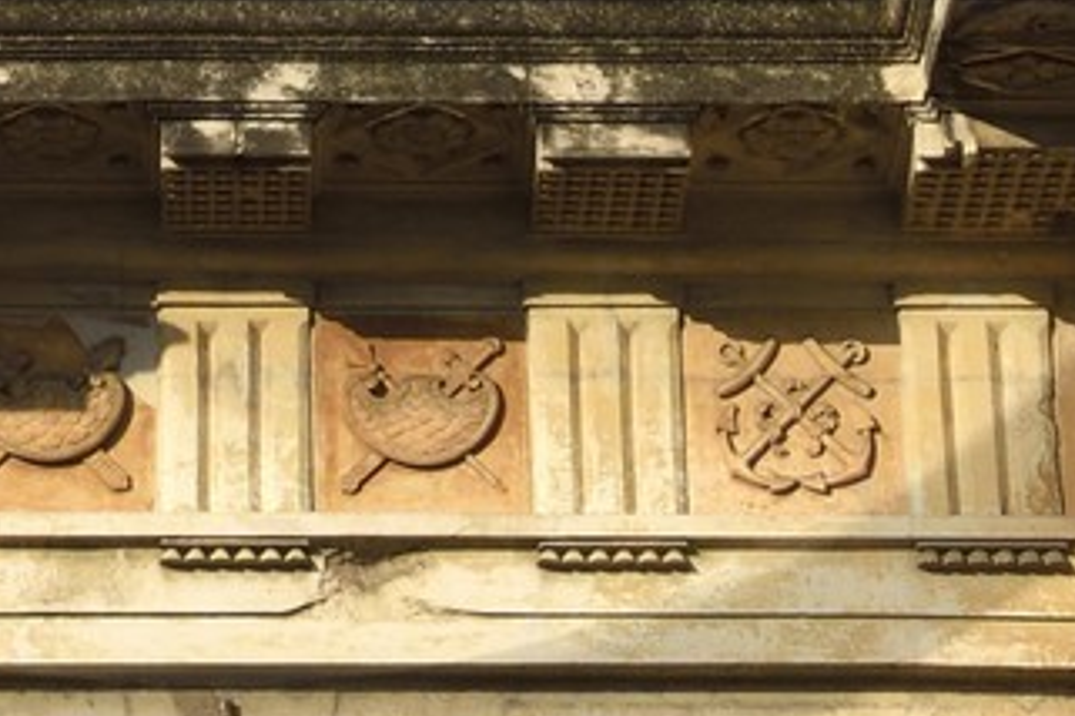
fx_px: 6539
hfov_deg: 9.4
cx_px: 204
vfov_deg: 6.2
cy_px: -542
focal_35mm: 219
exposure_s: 1/250
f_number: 14
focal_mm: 44
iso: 200
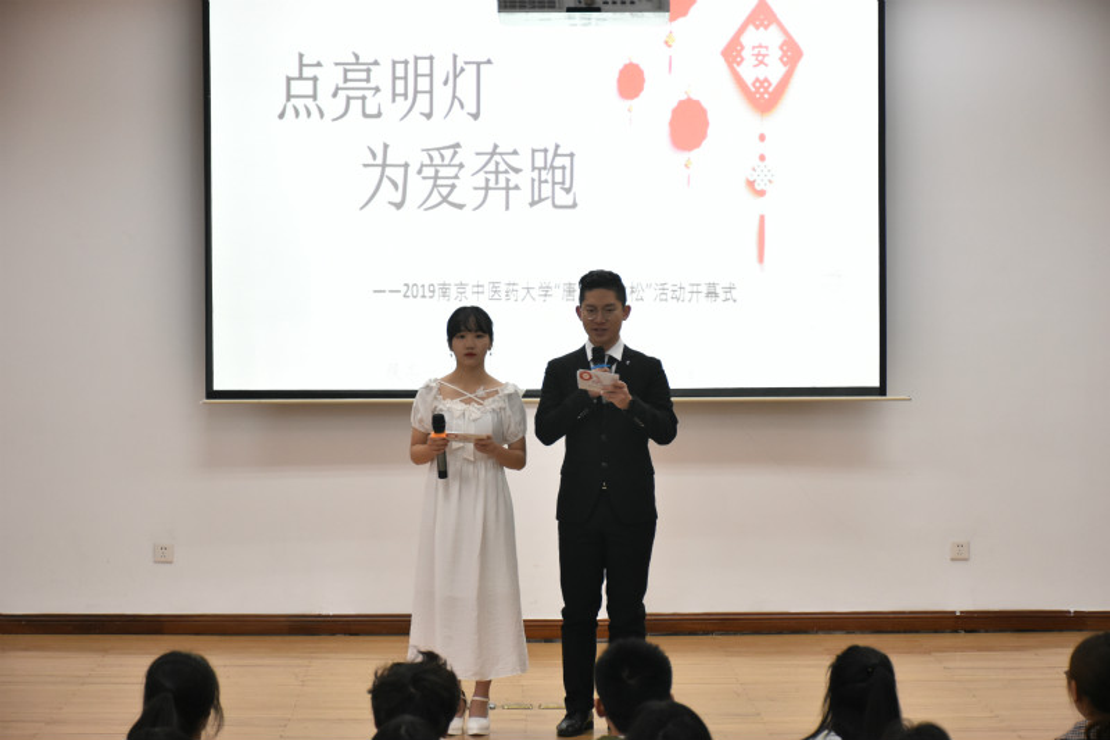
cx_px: 555
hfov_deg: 20.6
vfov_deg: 13.8
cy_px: 370
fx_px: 3052
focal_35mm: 99
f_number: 5
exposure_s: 1/100
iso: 1600
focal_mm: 66
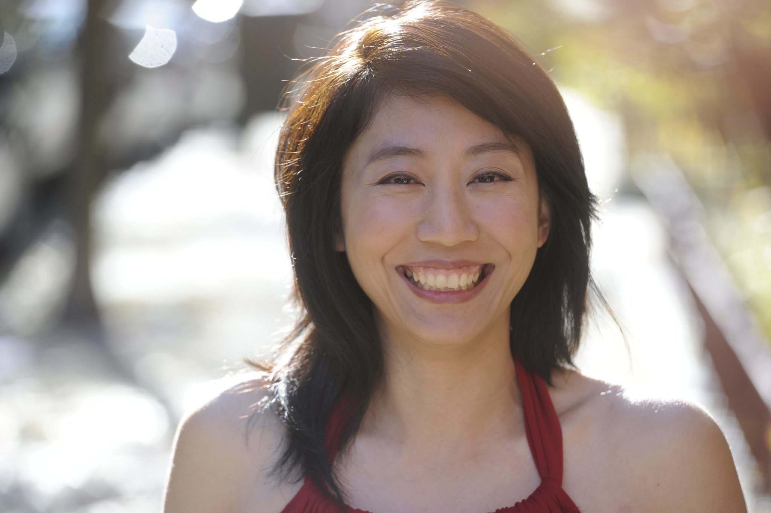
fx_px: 4281
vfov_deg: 6.9
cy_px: 256
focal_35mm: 200
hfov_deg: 10.3
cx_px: 386
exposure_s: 1/400
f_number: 4
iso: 500
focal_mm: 200
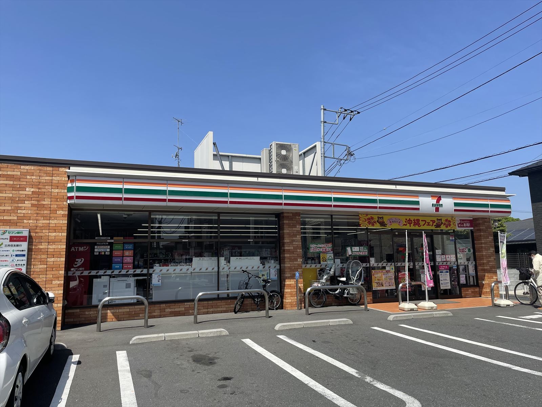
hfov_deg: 67.3
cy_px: 204
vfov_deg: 53.1
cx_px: 271
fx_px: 407
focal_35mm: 26
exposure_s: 1/3731
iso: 32
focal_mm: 4.2
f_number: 1.6
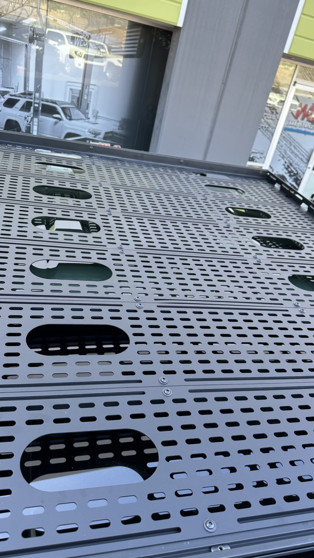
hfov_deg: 42.9
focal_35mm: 27
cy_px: 279
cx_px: 159
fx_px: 399
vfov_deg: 69.9
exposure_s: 1/121
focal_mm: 6.86
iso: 64
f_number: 1.78
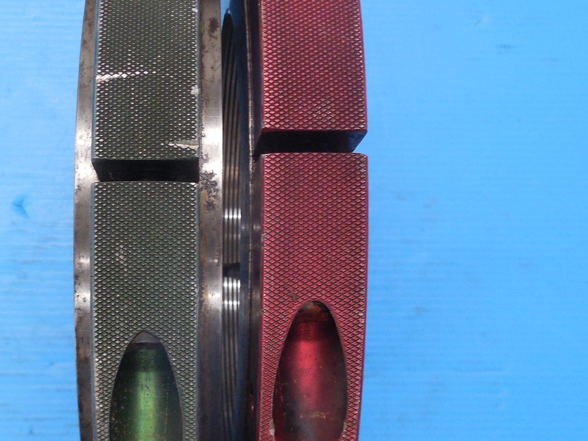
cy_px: 273
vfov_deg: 28.0
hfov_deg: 36.1
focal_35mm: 52
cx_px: 162
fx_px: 883
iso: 250
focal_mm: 4.5
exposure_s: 1/30
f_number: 3.3
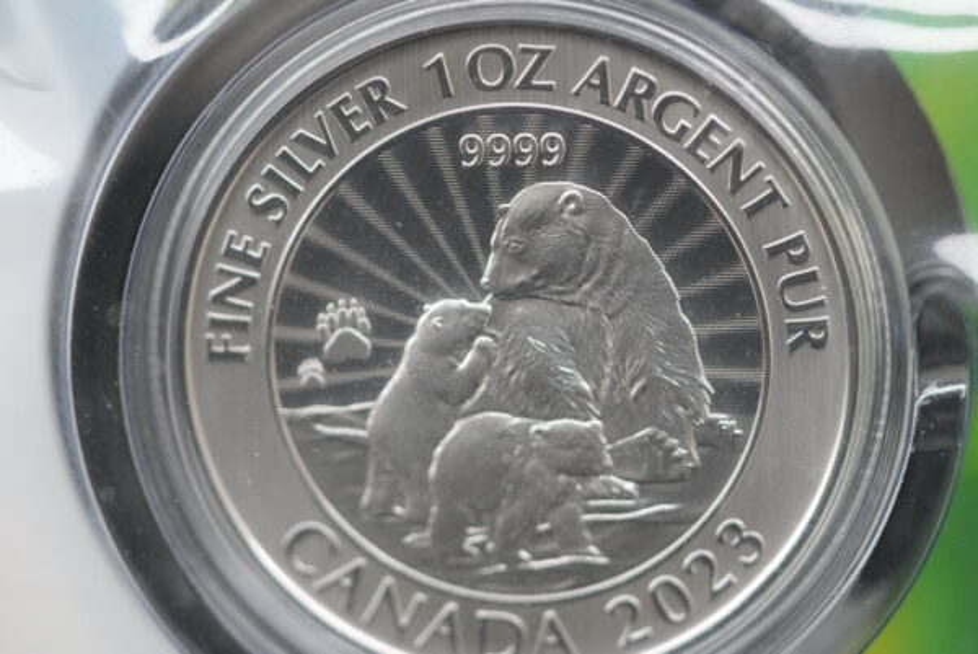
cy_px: 327
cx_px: 489
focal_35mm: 135
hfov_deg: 15.2
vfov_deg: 10.2
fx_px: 3670
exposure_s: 1/160
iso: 3200
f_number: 2.8
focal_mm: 90
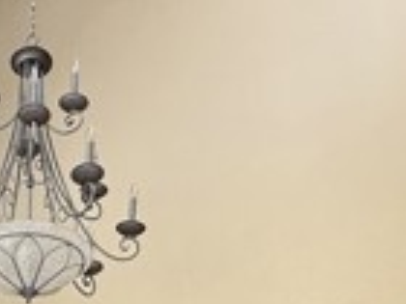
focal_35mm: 64
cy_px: 547
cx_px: 35
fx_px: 751
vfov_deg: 18.2
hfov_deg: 29.0
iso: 64
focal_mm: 2.22
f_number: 2.2
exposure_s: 1/99
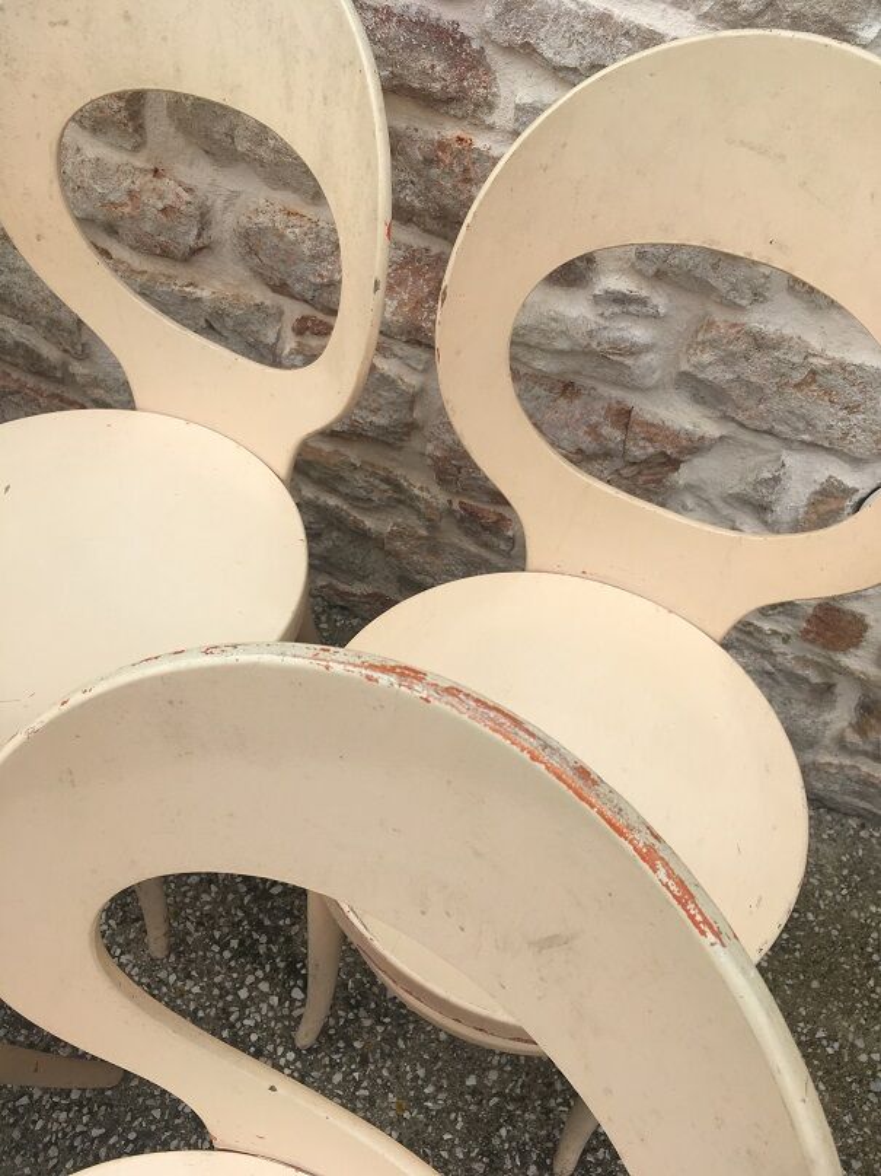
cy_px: 588
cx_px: 440
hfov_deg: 48.2
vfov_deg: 61.7
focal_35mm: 29
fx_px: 984
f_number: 2.2
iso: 25
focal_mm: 4.15
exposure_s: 1/478
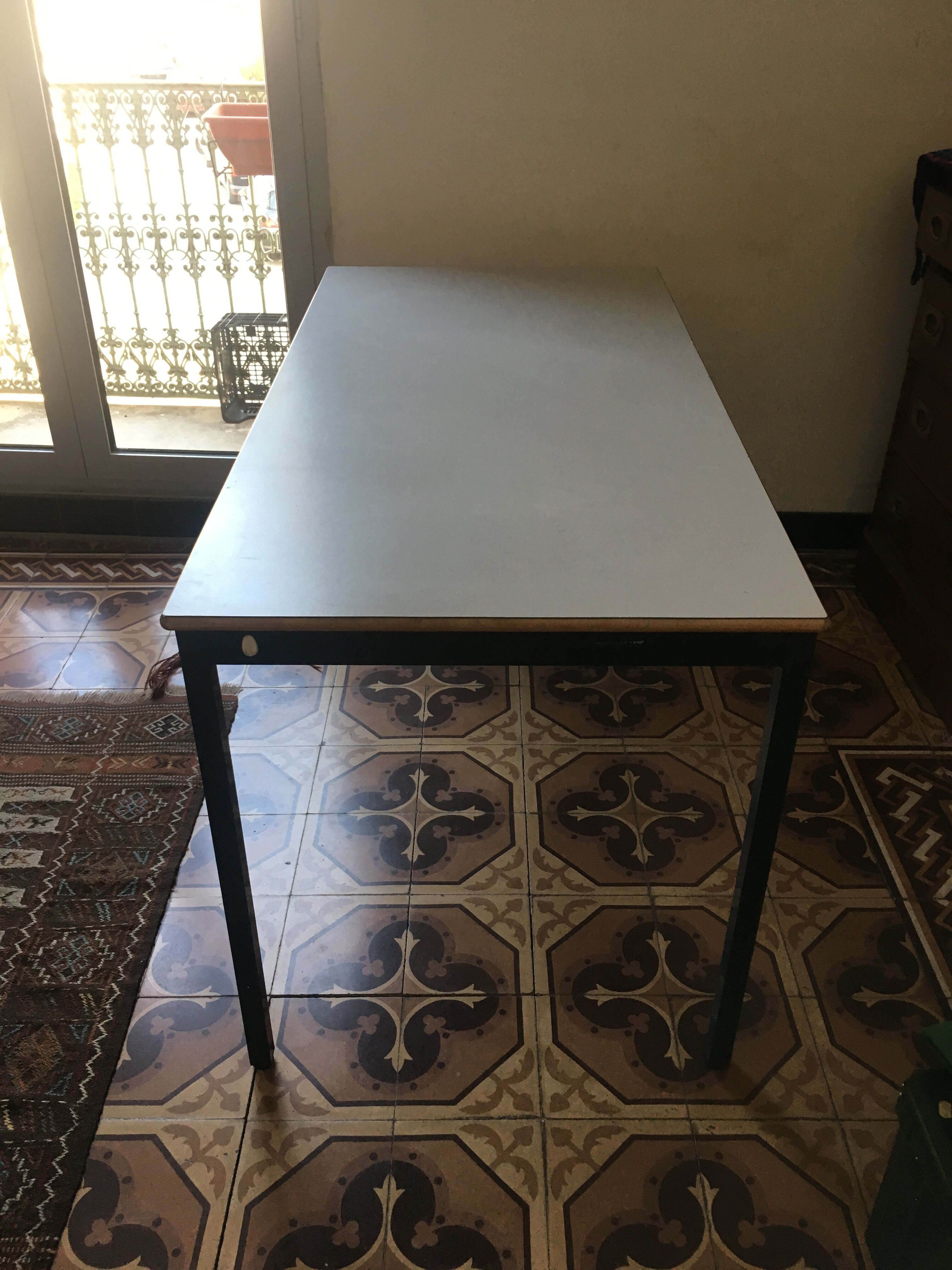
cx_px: 476
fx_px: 1063
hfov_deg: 48.2
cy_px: 635
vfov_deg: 61.7
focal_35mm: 29
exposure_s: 1/33
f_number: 2.2
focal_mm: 4.15
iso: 50
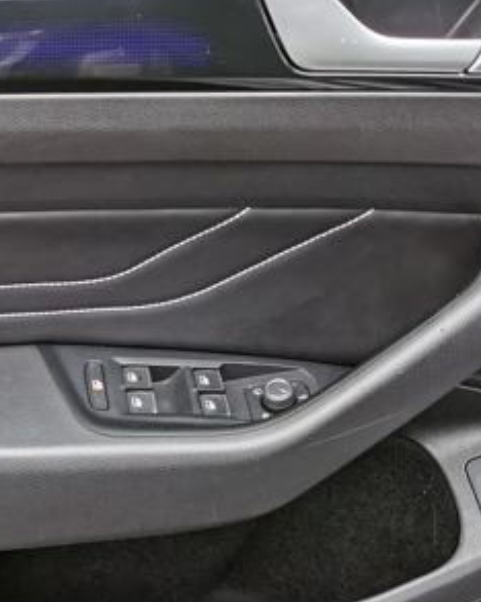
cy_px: 255
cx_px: 177
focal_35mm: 72
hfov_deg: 21.2
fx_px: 1283
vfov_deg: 26.4
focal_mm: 5.58
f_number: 1.8
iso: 80
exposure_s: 1/100
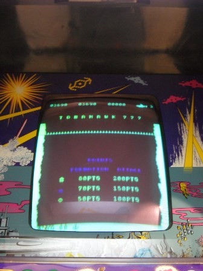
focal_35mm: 53
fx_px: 414
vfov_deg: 36.2
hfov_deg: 27.5
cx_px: 102
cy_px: 136
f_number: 3.9
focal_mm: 9.5
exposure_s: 1/3
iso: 400
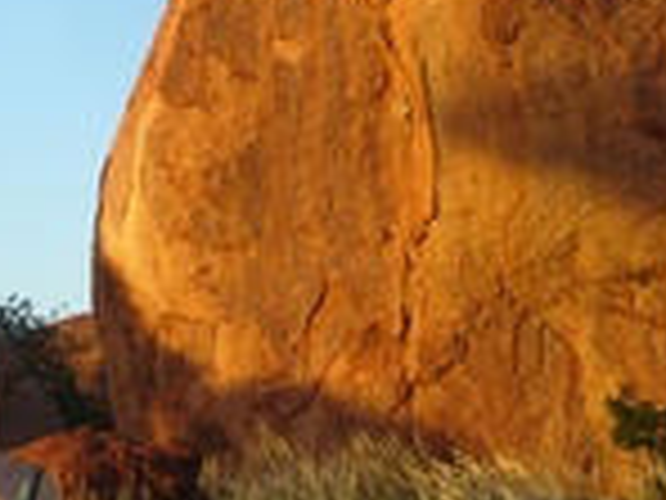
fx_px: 2867
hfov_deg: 13.2
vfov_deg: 9.8
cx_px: 243
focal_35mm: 149
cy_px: -81
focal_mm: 8.3
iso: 80
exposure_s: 1/160
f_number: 3.3
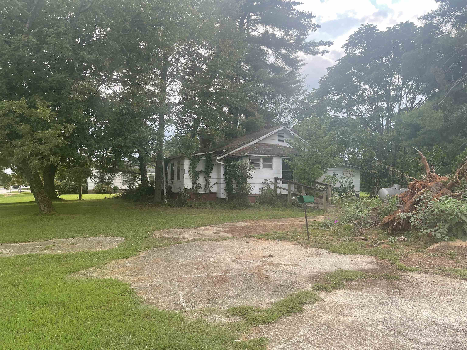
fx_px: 337
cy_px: 175
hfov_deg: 69.4
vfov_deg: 54.9
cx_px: 234
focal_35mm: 25
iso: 32
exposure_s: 1/755
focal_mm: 5.1
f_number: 1.6
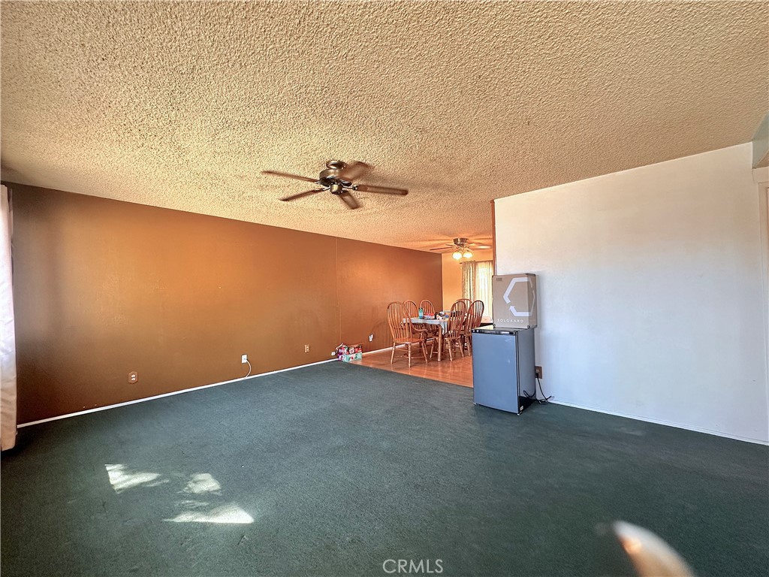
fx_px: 311
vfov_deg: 85.7
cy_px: 288
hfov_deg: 102.1
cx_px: 384
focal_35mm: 14
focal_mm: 2.22
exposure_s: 1/60
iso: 160
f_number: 2.2
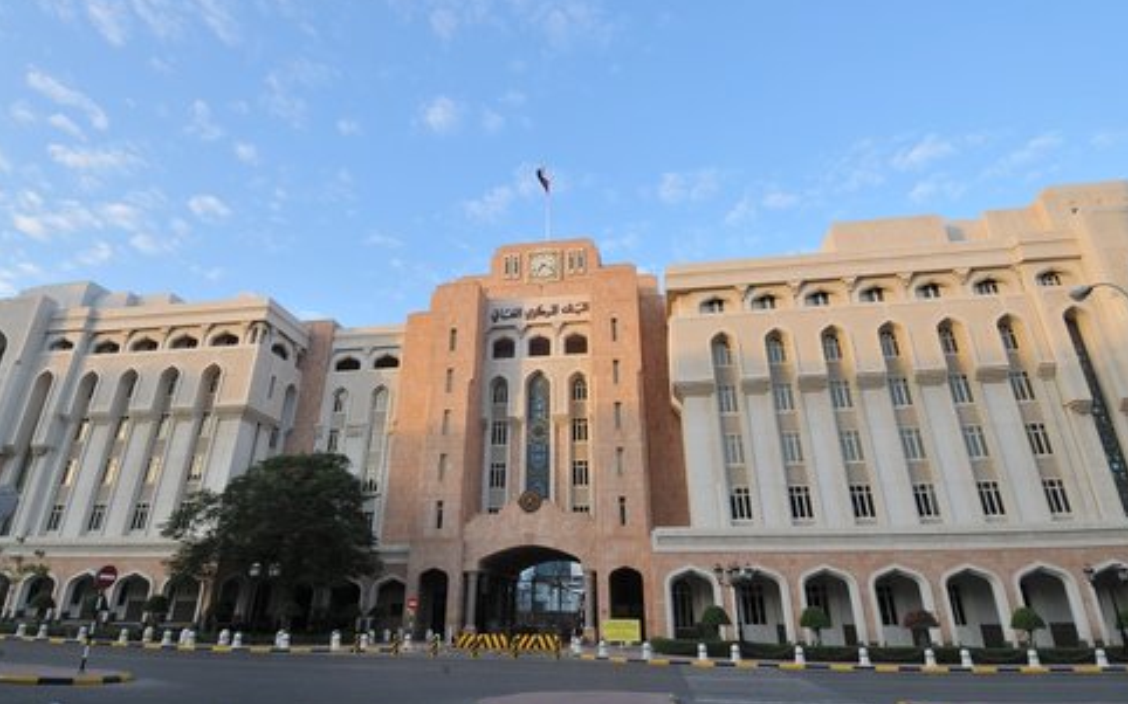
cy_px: 337
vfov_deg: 62.2
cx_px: 562
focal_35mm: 19
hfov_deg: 88.0
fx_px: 584
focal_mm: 12
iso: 640
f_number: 18
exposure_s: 1/80
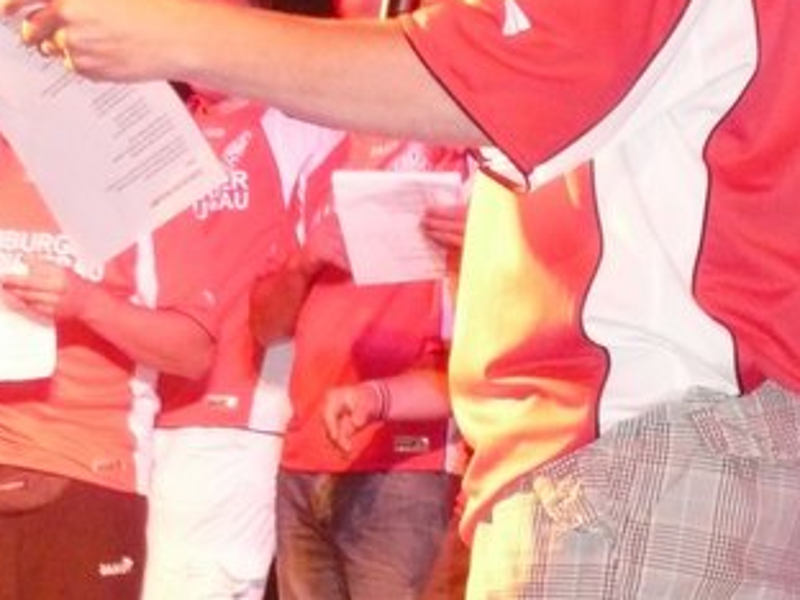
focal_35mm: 139
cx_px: 450
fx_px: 3212
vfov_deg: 10.6
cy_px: 126
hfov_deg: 14.2
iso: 640
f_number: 4.5
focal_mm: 10.2
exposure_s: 1/30
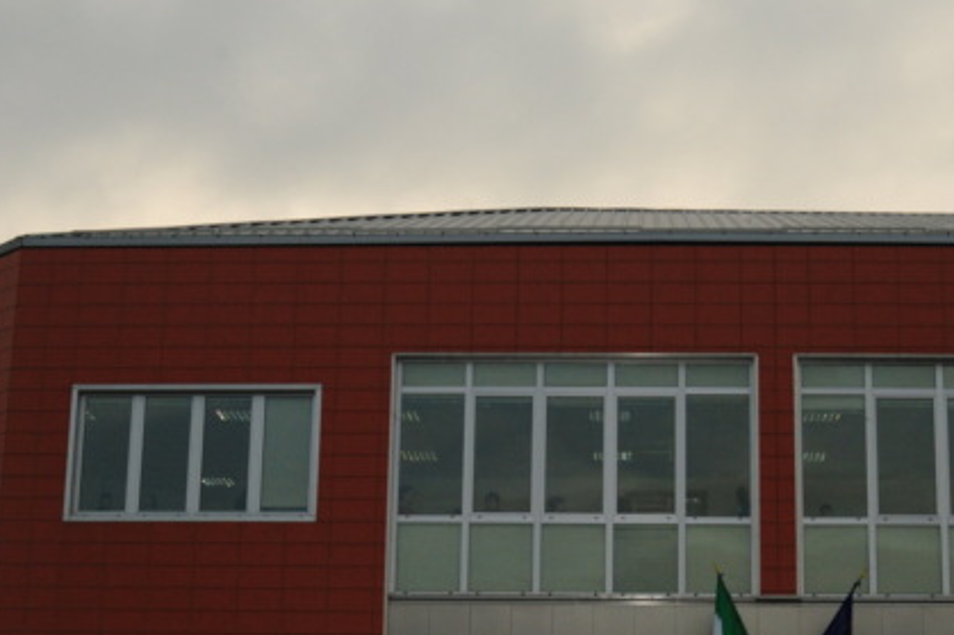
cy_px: 492
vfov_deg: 18.5
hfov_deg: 27.7
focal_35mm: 73
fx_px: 1934
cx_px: 560
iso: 640
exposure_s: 1/250
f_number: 10
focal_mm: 30
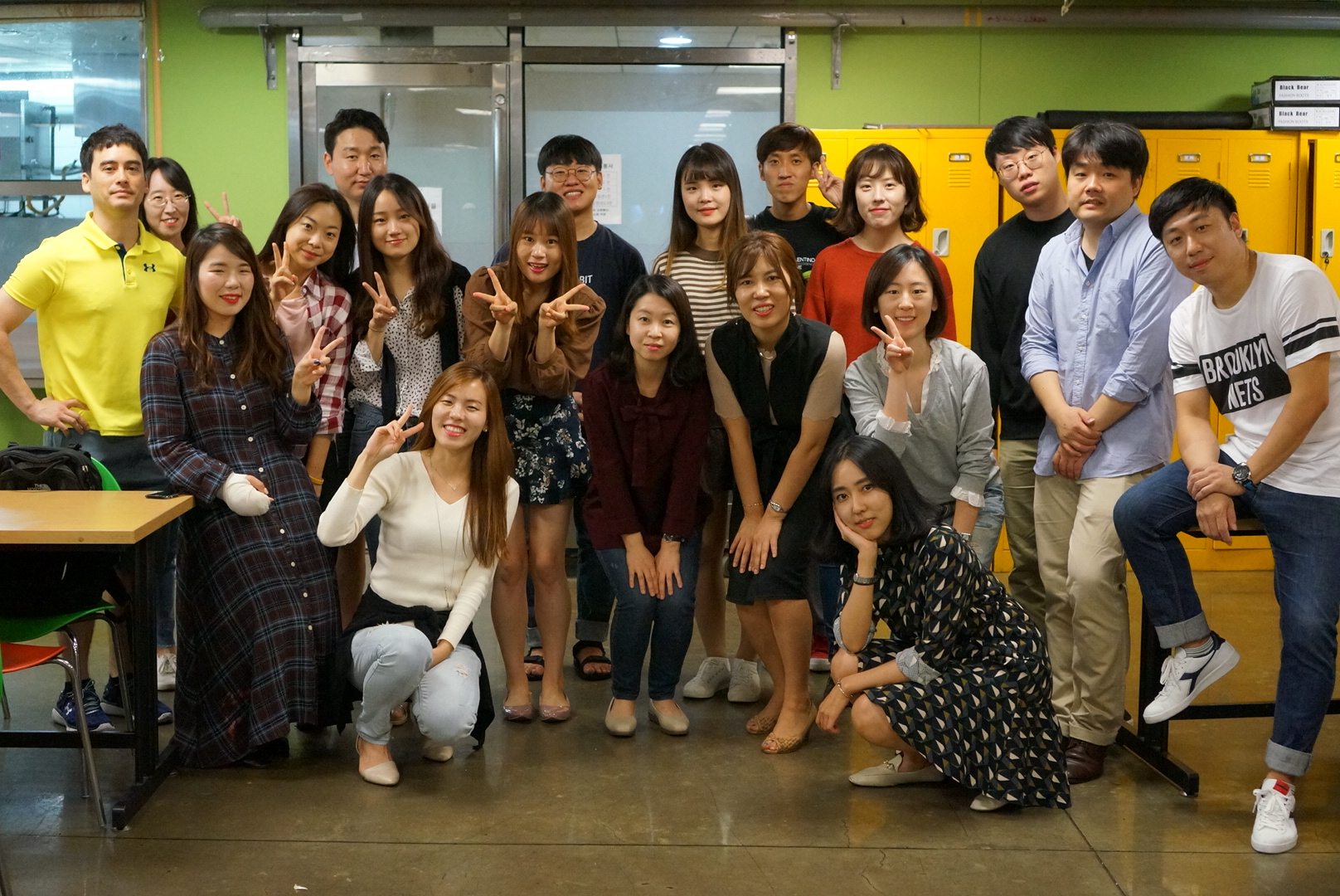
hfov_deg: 37.8
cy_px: 448
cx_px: 670
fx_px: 1956
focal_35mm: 52
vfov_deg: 25.8
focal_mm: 35
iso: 3200
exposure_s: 1/160
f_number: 3.5
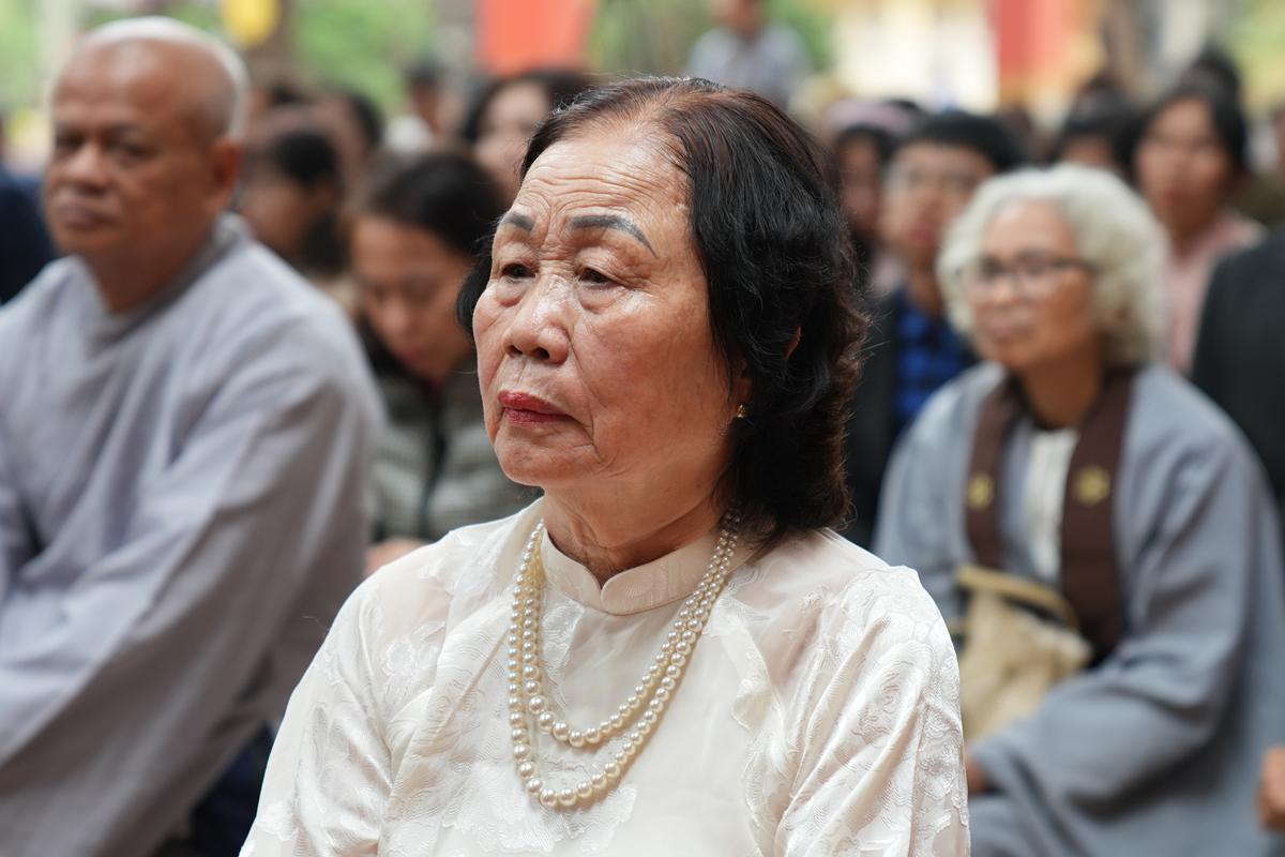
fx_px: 3748
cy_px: 428
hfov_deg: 19.5
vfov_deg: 13.0
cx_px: 642
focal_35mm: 105
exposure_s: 1/125
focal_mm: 70
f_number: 2.8
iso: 320
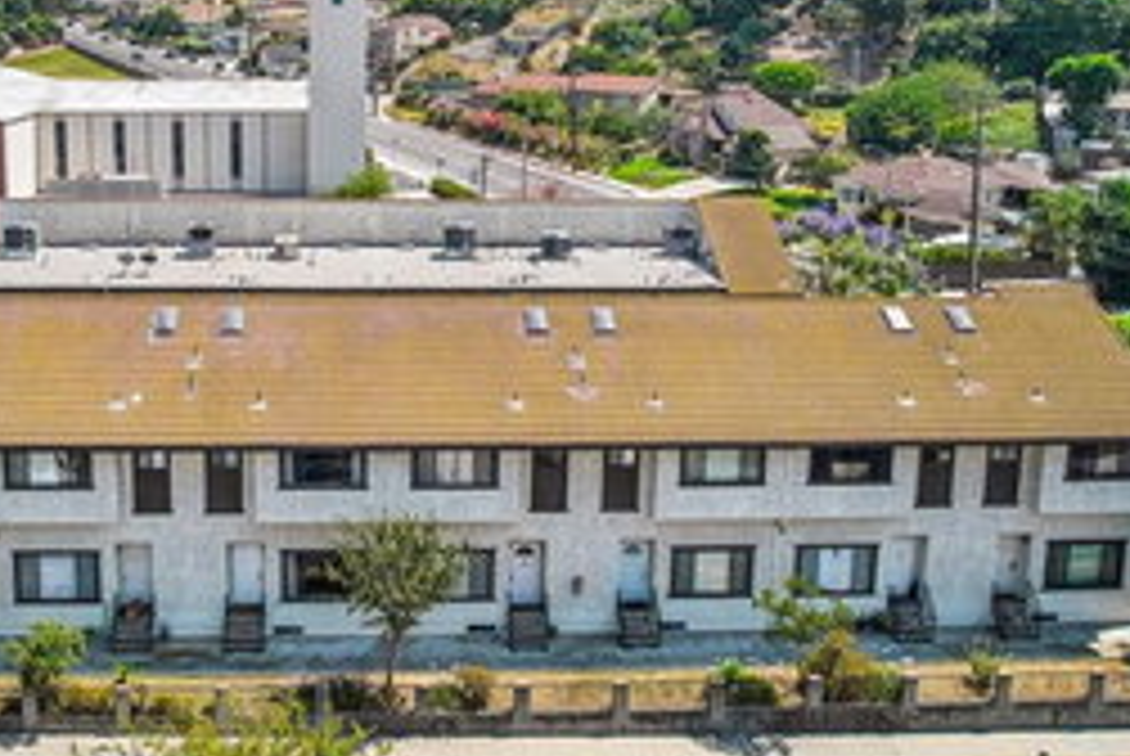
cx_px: 414
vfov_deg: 31.6
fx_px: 1320
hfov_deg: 45.9
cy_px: 220
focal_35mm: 42
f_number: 2.8
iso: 130
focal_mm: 8.4
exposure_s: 1/2500
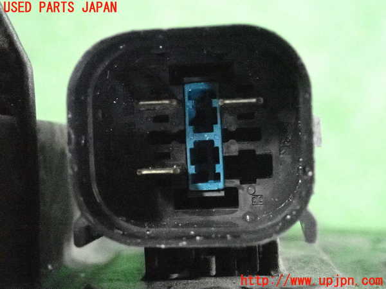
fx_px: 691
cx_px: 193
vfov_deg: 23.7
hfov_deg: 31.2
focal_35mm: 62
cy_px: 144
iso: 12800
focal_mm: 11.09
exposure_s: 1/100
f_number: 3.6
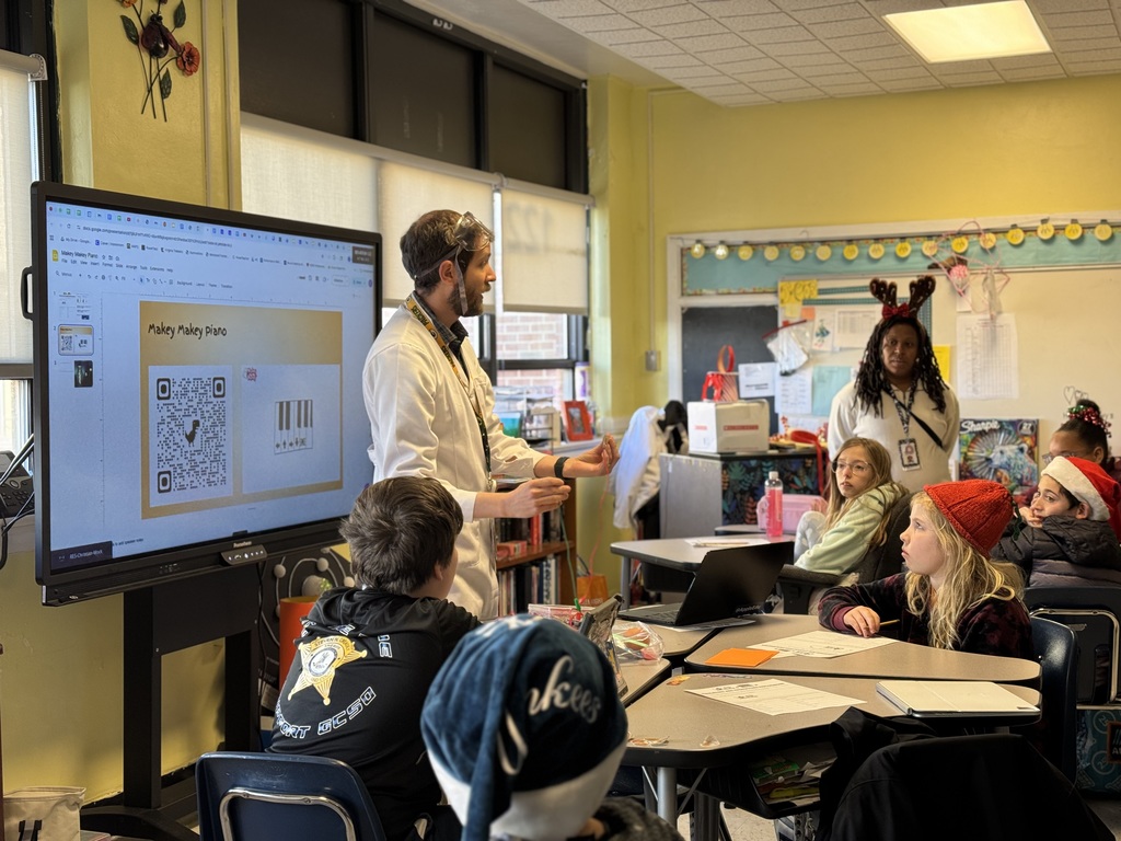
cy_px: 420
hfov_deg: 39.7
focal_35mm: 48
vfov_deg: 30.3
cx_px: 560
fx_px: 1554
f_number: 1.78
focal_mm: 6.76
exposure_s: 1/60
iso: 50
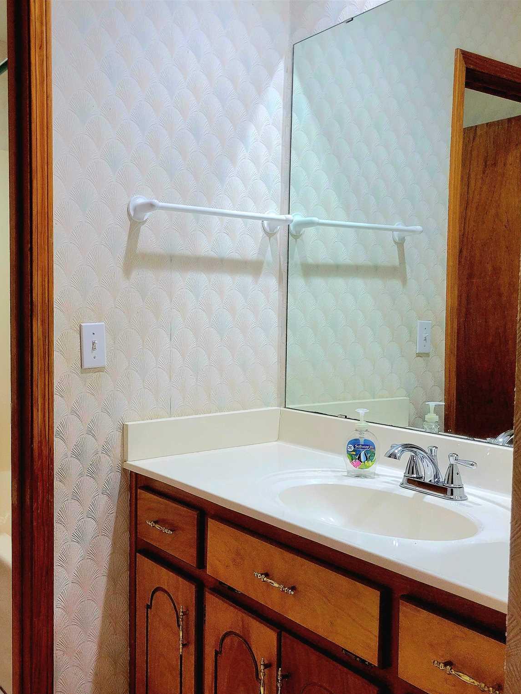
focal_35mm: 35
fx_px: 702
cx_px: 145
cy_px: 350
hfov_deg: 39.8
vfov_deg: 52.6
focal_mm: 5.4
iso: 250
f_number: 1.8
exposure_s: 1/60.2
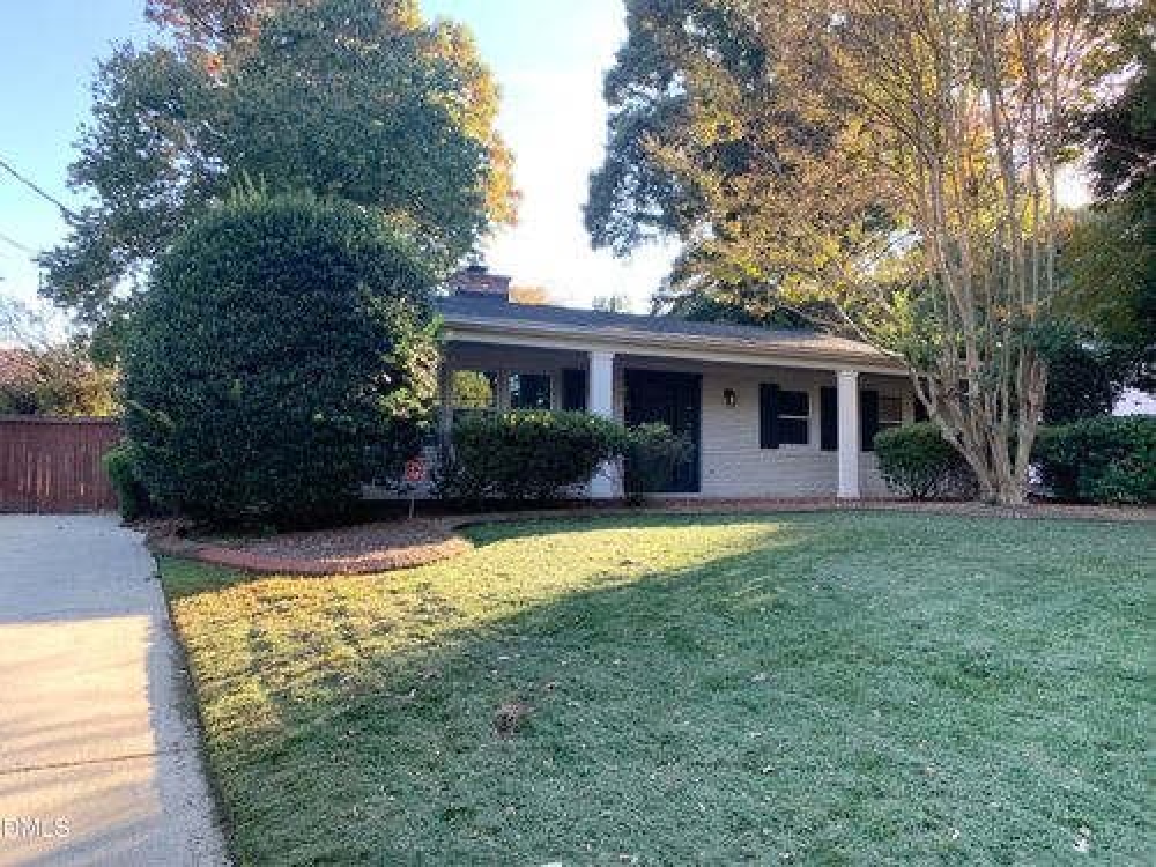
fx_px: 868
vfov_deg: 53.1
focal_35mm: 26
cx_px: 578
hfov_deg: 67.3
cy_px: 434
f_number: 1.8
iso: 25
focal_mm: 4.25
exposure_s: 1/122
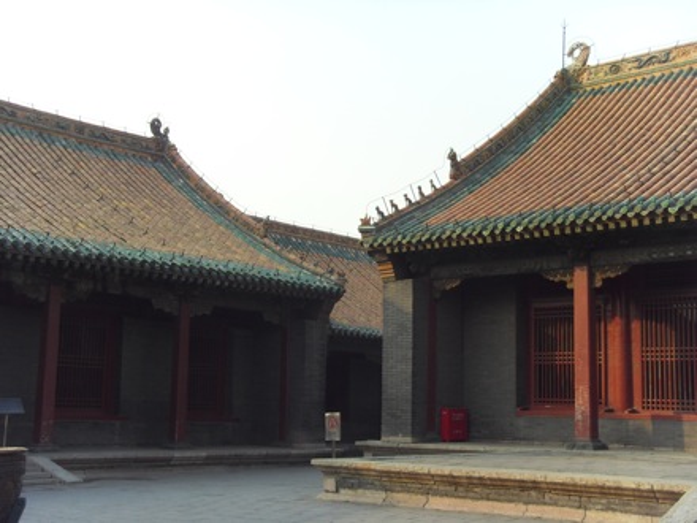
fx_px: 1007
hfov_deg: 38.2
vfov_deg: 29.1
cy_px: 262
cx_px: 348
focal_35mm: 50
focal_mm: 8.8
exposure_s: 1/180
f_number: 3.8
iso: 80
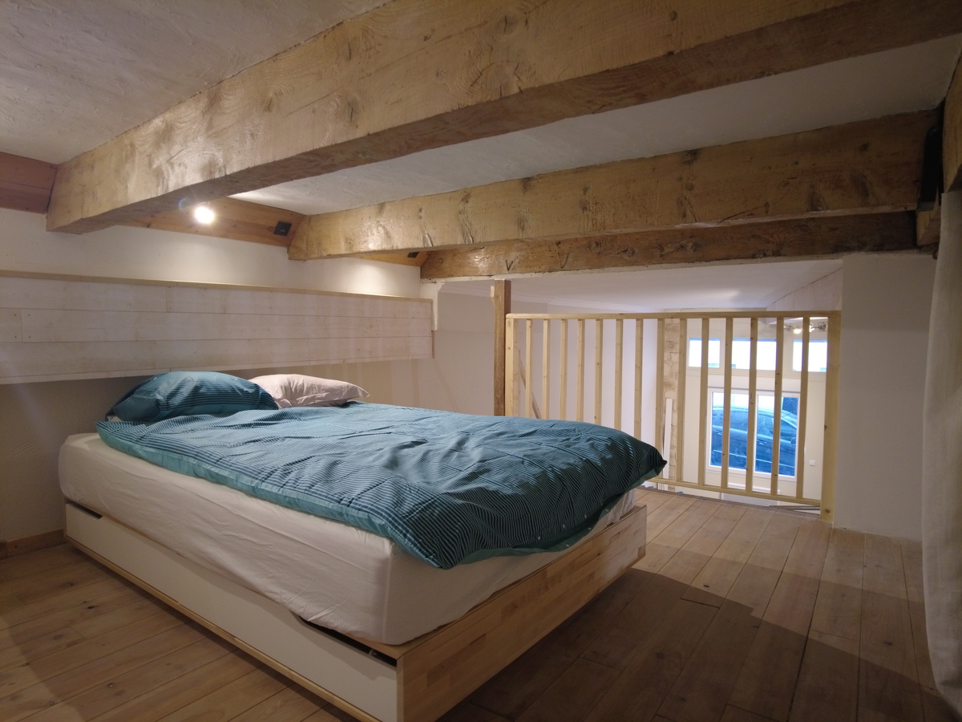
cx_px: 481
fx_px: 556
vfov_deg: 66.0
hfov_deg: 81.7
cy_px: 361
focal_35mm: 20
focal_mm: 4.4
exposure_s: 1/10
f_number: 1.8
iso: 400
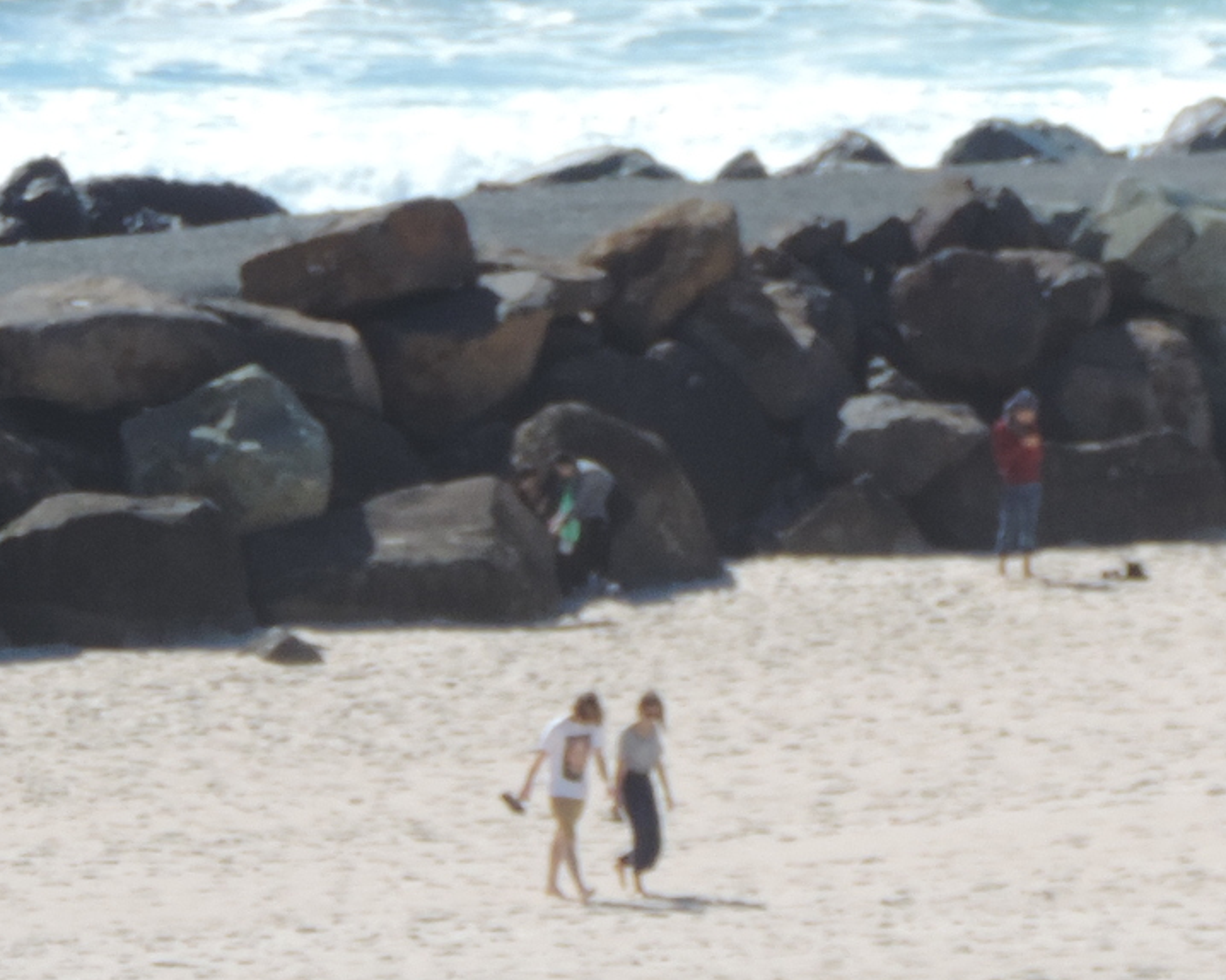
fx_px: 30834
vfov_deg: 1.8
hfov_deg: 2.3
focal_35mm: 850
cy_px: 240
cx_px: 1240
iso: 80
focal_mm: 44.5
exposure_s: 1/500
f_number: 4.7
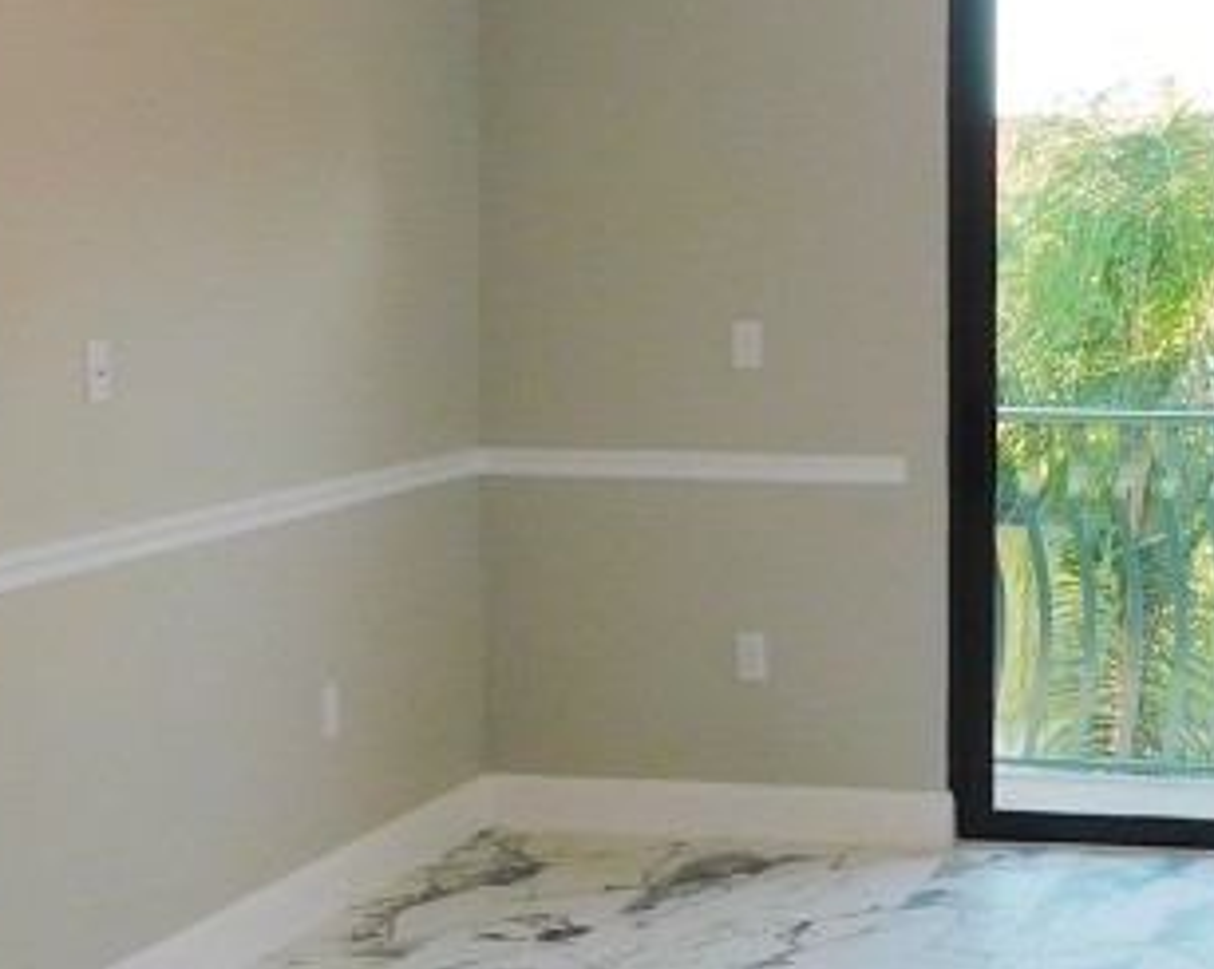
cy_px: 403
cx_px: 1206
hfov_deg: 24.3
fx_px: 2692
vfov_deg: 20.4
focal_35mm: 75
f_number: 3
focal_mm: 4
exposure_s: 1/80
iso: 125
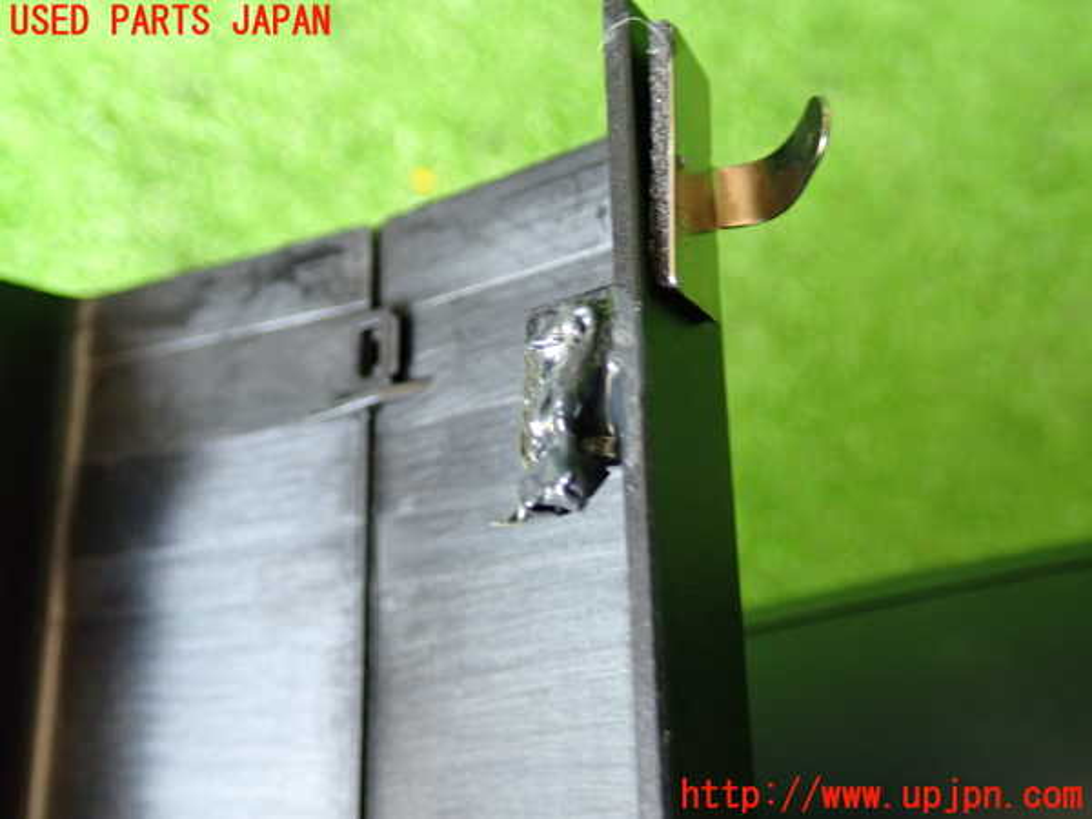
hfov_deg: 49.0
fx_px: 1199
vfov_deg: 37.7
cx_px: 546
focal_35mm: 38
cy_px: 410
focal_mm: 6.83
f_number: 2.7
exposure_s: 1/40
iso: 320
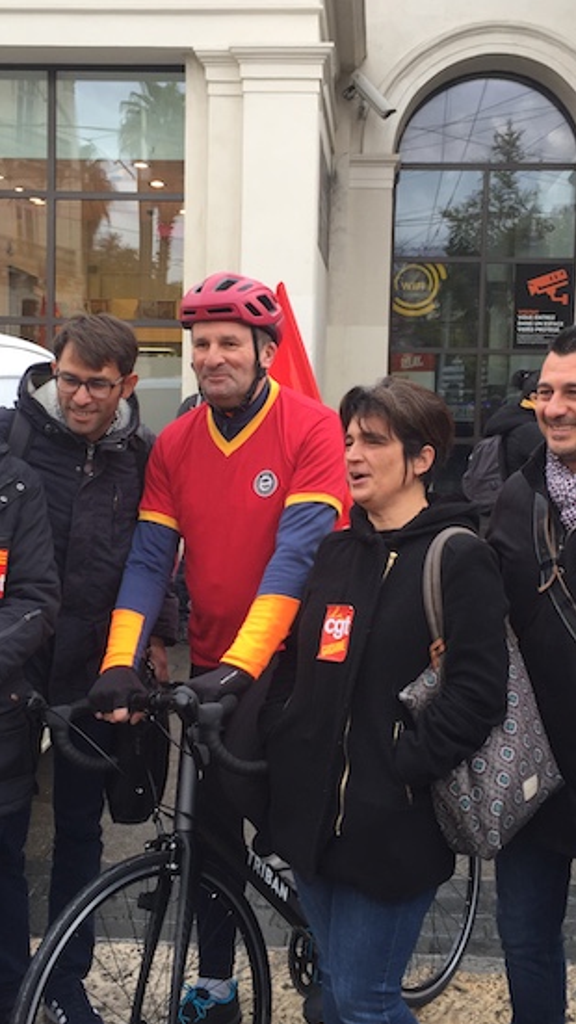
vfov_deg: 47.4
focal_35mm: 43
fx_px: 1167
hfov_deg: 27.7
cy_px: 505
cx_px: 307
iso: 32
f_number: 2.2
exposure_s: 1/100
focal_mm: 4.15
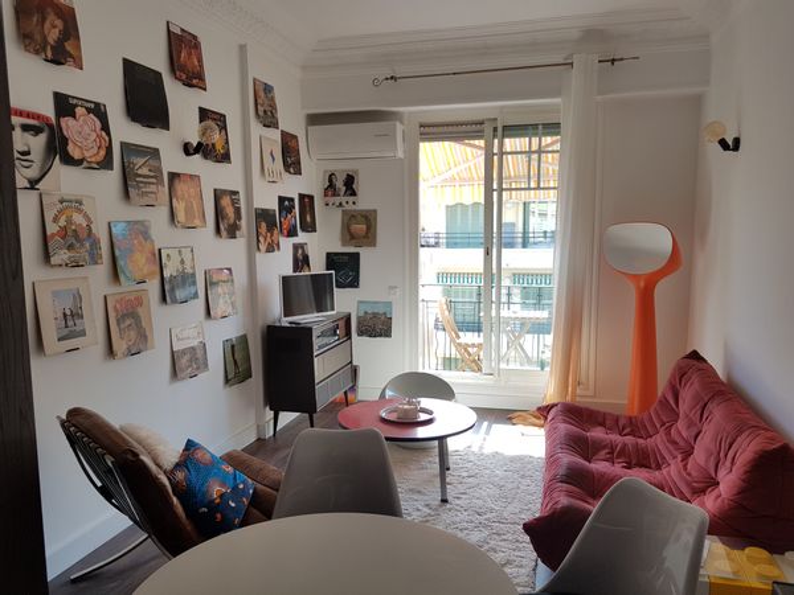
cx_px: 397
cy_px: 298
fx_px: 596
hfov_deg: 67.3
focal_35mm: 26
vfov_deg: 53.1
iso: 40
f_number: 1.7
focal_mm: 4.2
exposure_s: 1/221
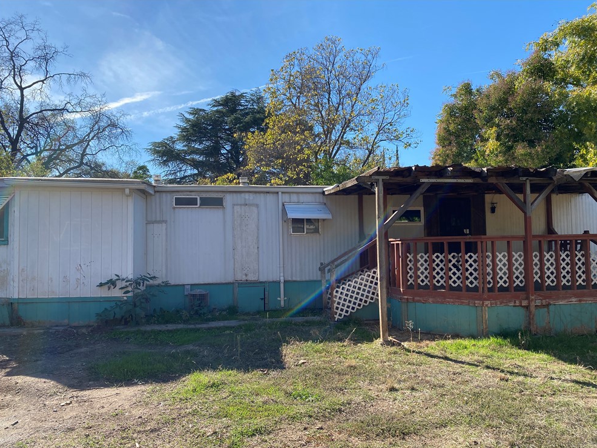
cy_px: 231
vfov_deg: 51.4
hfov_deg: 65.3
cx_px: 306
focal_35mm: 27
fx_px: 466
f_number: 1.8
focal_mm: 4.25
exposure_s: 1/1779
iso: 32
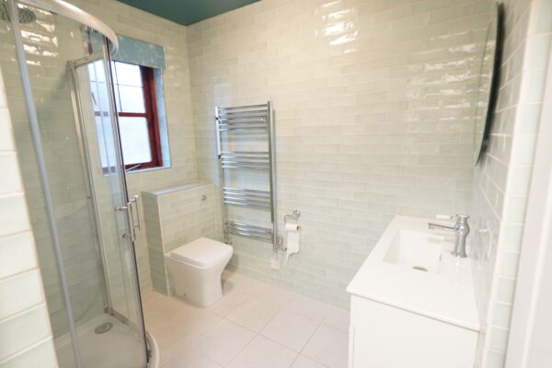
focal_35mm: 18
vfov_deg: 67.4
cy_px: 184
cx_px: 276
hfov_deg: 90.0
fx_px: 276
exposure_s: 1/4
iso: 400
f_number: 5
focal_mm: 18
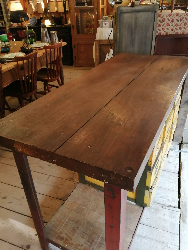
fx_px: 196
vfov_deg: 65.3
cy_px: 124
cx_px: 90
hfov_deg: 51.3
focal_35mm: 27
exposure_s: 1/60
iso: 200
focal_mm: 3.6
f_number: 1.8
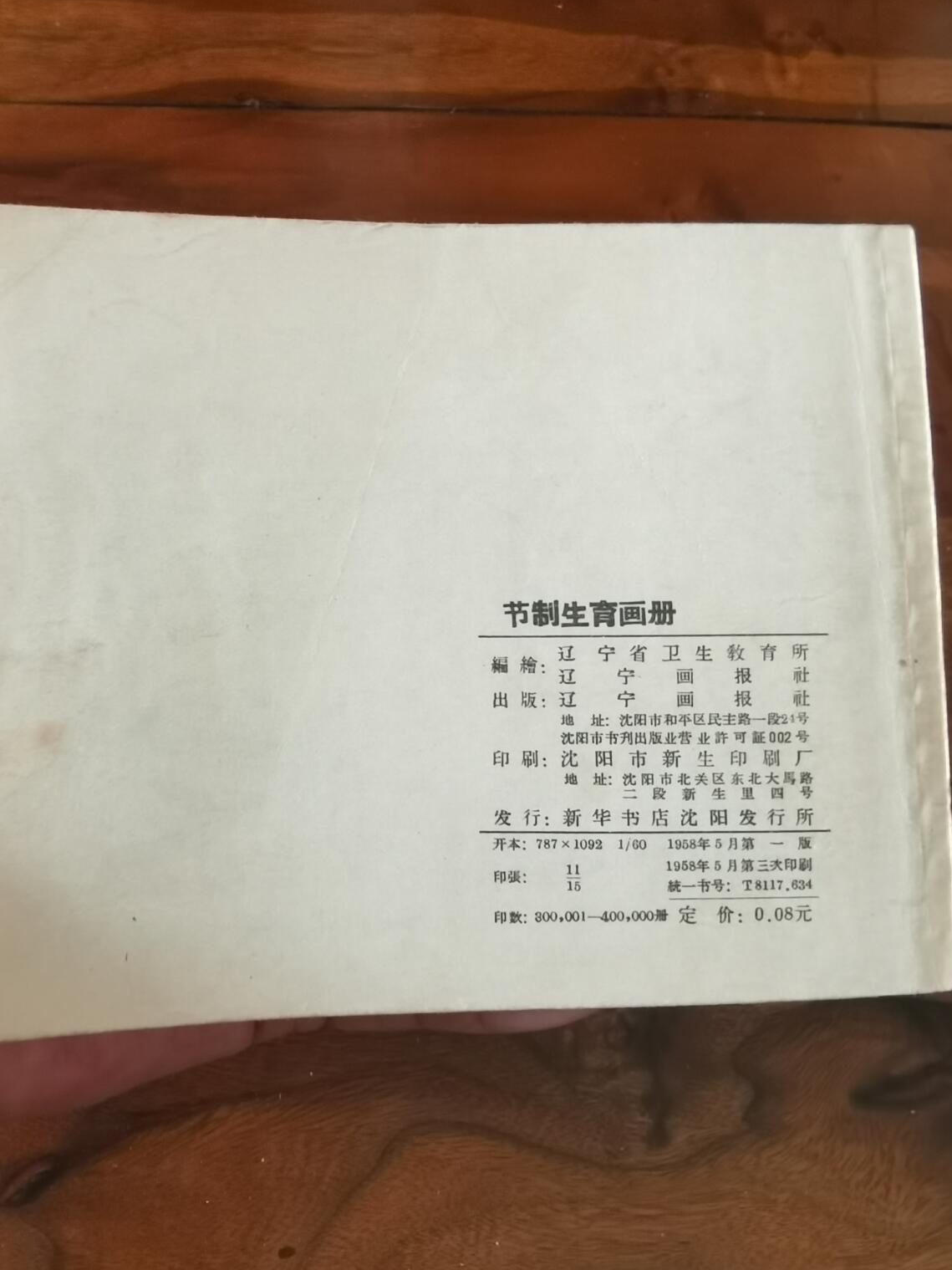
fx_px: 1174
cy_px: 611
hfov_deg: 44.2
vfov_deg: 56.8
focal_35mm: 32
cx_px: 484
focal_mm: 2.26
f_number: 2.2
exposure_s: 1/33.3
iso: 250
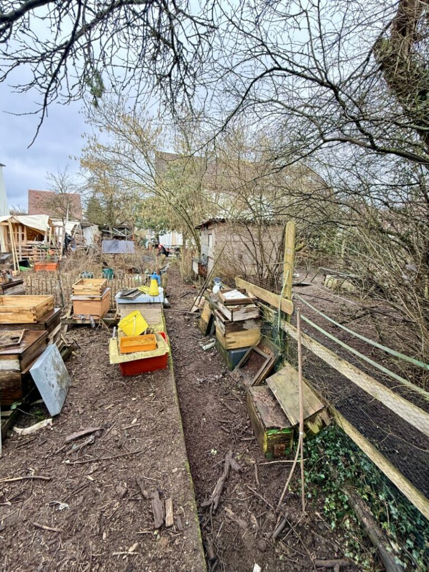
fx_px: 231
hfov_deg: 85.7
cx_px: 214
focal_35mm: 14
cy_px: 286
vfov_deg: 102.1
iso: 64
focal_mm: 2.22
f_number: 2.2
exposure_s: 1/156
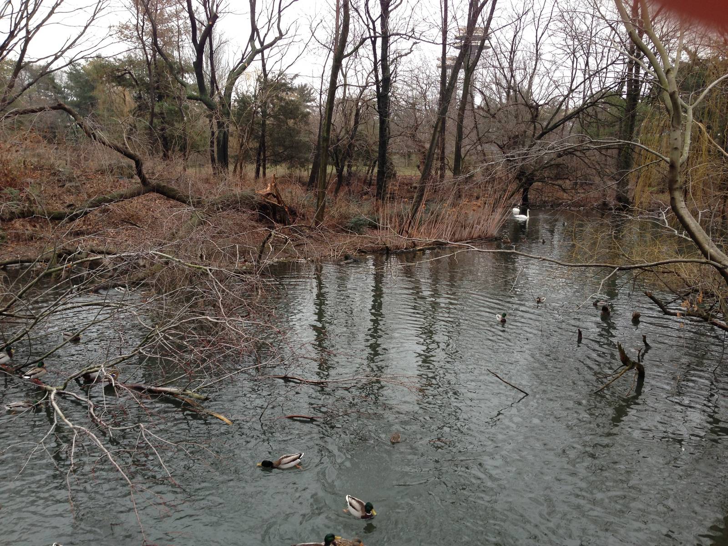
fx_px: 694
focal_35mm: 33
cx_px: 364
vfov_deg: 42.9
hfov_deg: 55.4
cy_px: 273
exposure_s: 1/120
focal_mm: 4.13
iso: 50
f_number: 2.4
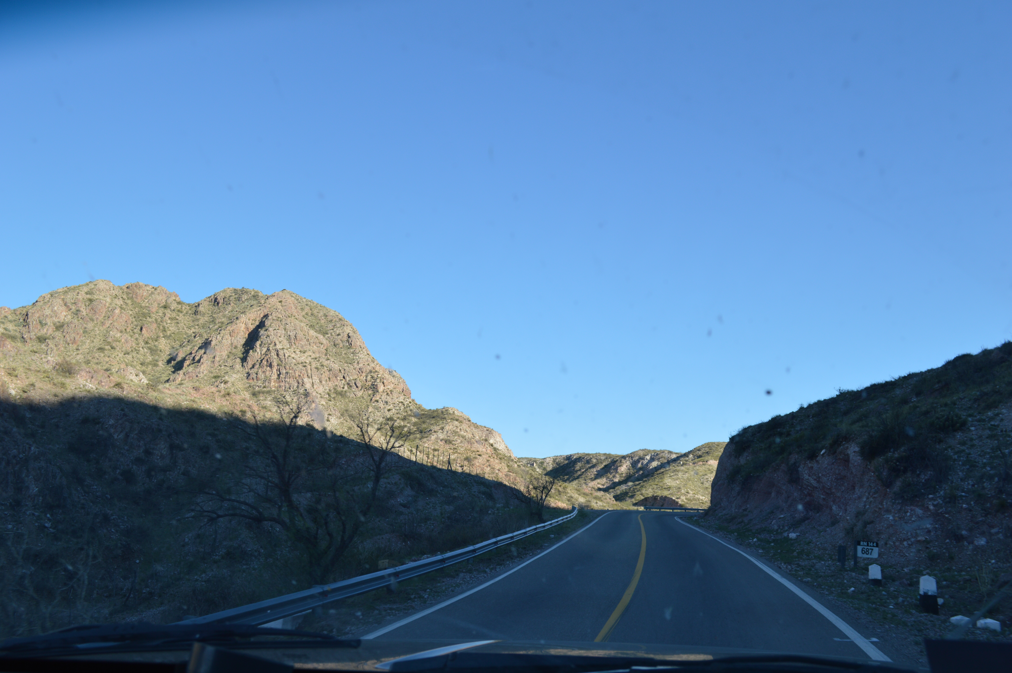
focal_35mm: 33
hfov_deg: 57.3
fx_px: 927
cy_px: 336
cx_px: 506
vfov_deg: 39.9
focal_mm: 22
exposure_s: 1/160
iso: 100
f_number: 6.3
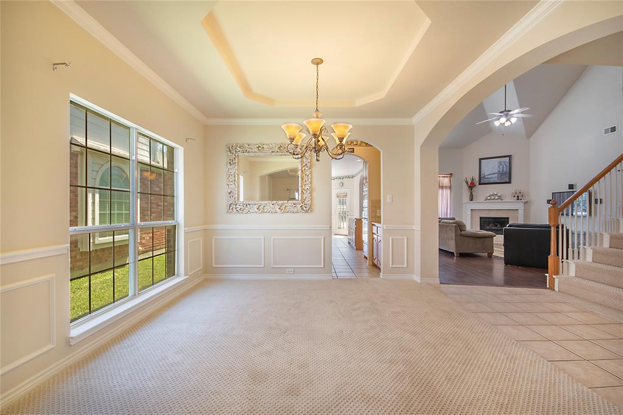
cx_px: 312
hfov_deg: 100.4
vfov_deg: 77.3
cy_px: 208
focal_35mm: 15
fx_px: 259
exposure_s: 1/40
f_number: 8
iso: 100
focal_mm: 10
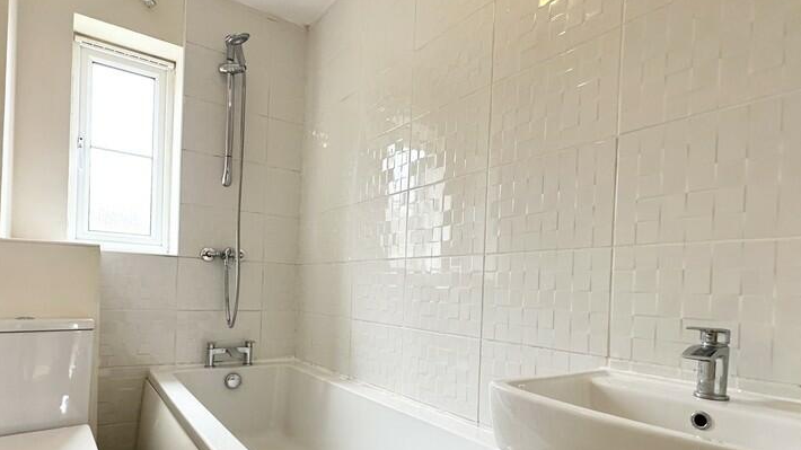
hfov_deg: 81.2
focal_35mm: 22
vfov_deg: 50.7
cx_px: 412
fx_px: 467
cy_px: 293
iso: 160
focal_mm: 2.22
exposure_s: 1/100
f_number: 2.2
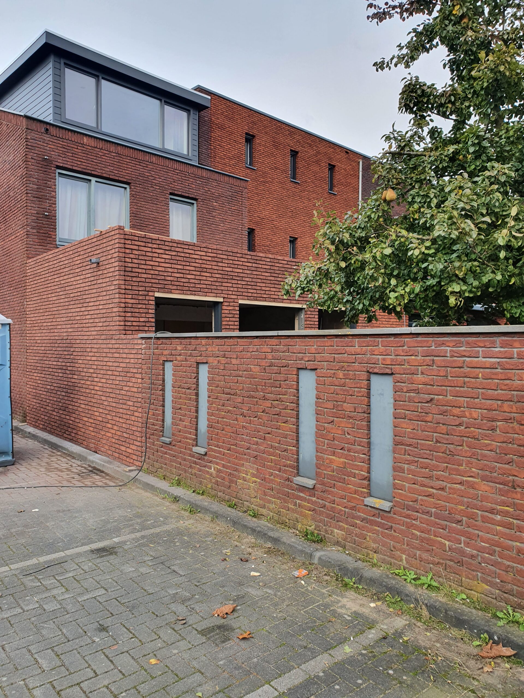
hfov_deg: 53.1
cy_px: 349
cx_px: 262
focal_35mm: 26
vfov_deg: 67.3
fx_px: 525
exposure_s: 1/289
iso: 50
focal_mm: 4.32
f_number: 2.4
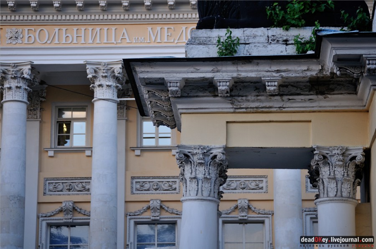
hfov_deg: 15.2
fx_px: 1408
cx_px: 188
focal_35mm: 135
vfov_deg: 10.1
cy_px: 124
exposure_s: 1/125
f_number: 5.6
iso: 320
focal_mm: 90
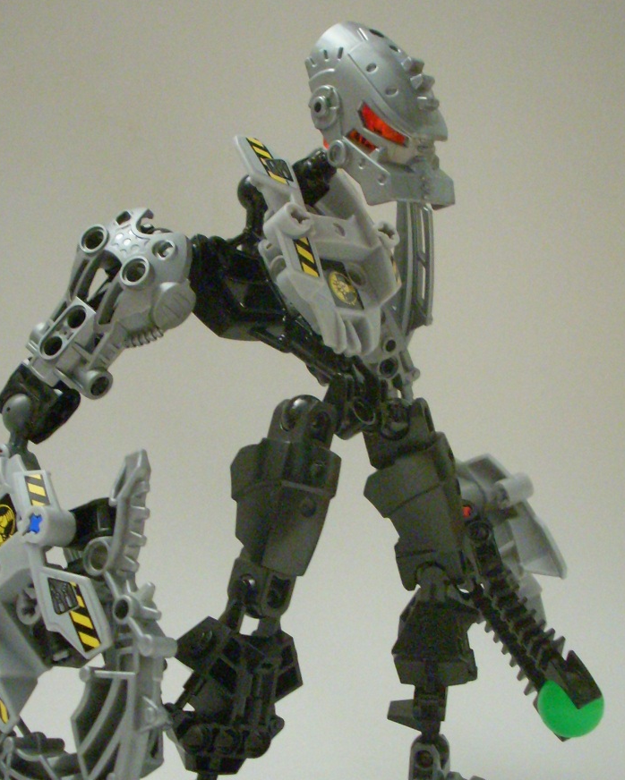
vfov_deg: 35.3
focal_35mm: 53
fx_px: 1225
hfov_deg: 28.6
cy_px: 451
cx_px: 296
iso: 541
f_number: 2.8
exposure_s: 1/4
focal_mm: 6.2
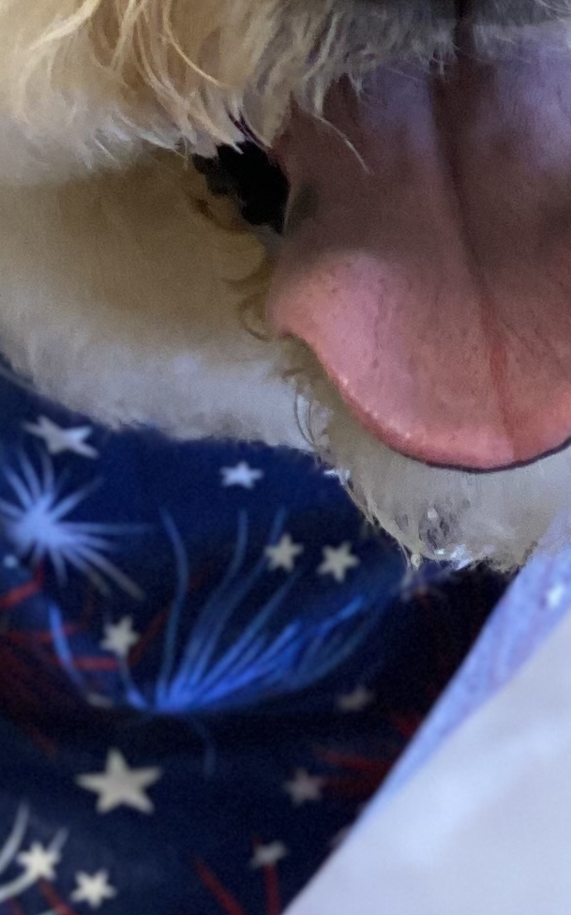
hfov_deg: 5.7
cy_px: 23
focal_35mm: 228
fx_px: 5679
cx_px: 69
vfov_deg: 9.1
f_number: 2
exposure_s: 1/120
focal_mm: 6
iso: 125
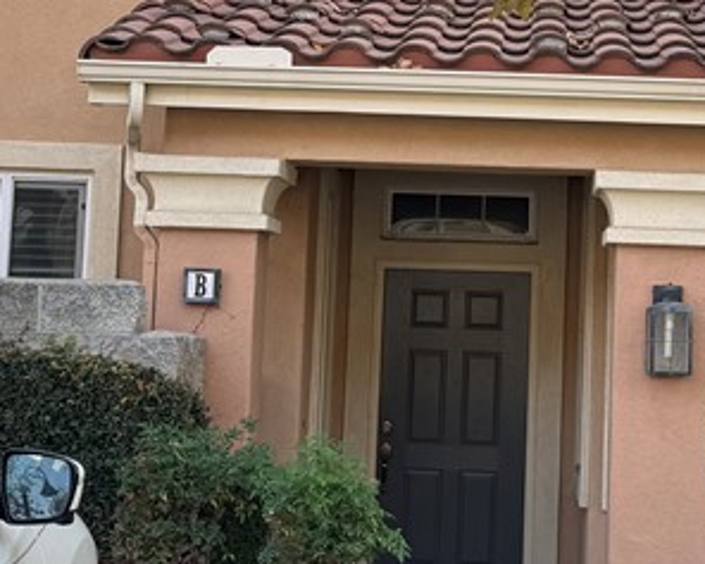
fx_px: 1691
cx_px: 491
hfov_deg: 23.4
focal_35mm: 81
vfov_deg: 18.9
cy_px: 190
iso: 64
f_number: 1.78
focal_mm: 6.86
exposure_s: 1/270
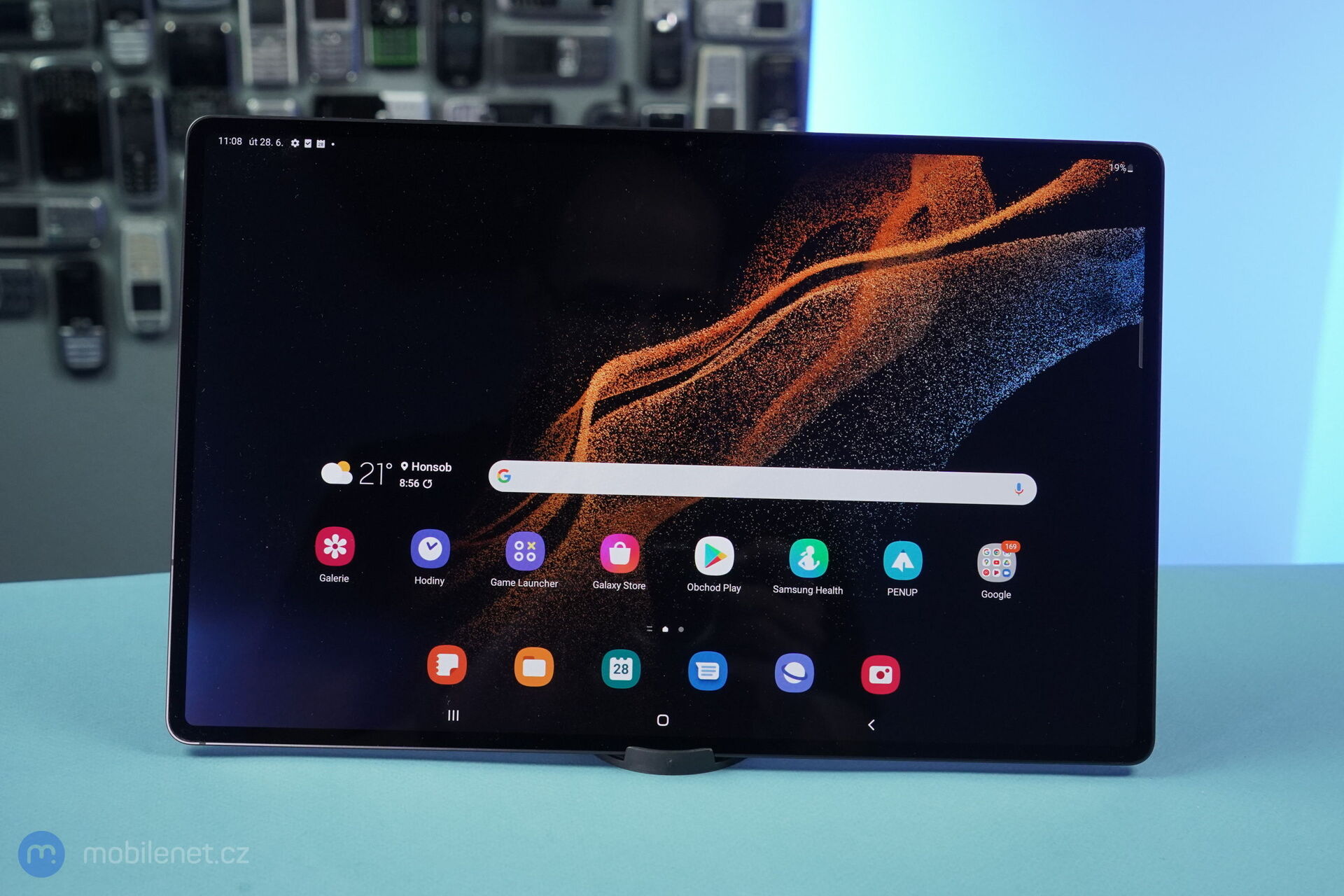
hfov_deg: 45.4
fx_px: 1605
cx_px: 672
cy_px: 448
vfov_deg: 31.2
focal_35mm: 43
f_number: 7.1
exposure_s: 1/160
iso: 2500
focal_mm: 43
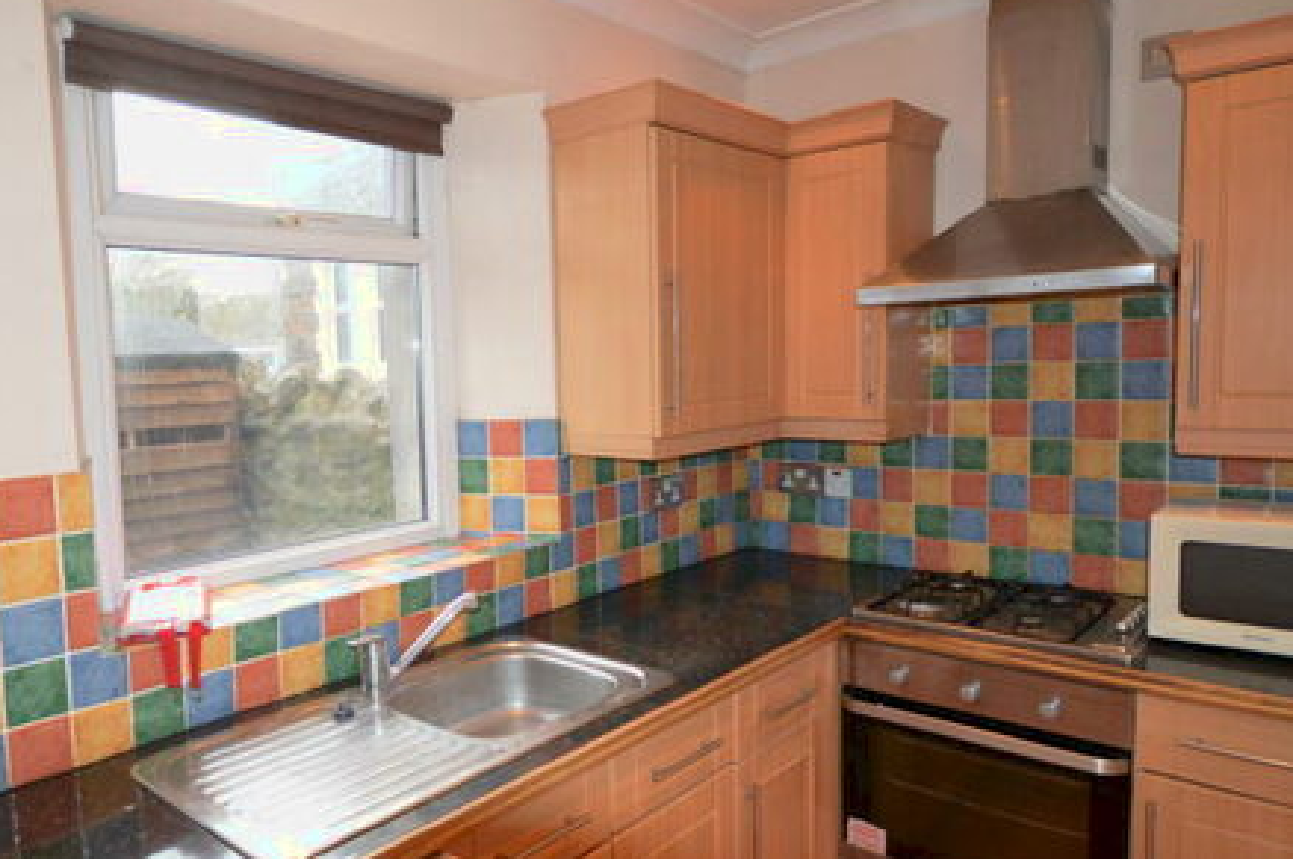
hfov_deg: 72.8
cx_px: 502
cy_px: 431
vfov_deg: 53.0
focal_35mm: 24
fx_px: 861
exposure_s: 1/200
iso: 1800
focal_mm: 10
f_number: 4
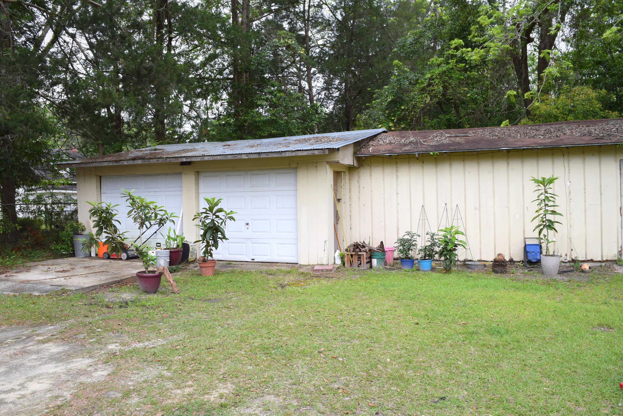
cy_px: 208
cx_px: 312
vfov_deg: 47.9
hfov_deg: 67.4
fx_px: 467
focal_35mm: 27
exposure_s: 1/250
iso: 360
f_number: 8
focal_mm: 18
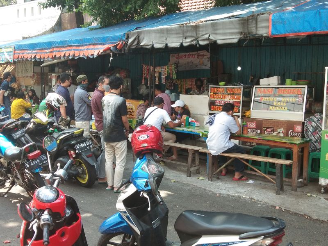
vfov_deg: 45.4
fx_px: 294
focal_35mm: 31
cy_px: 123
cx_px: 164
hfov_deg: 58.4
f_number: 2.2
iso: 50
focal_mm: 3.69
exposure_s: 1/128
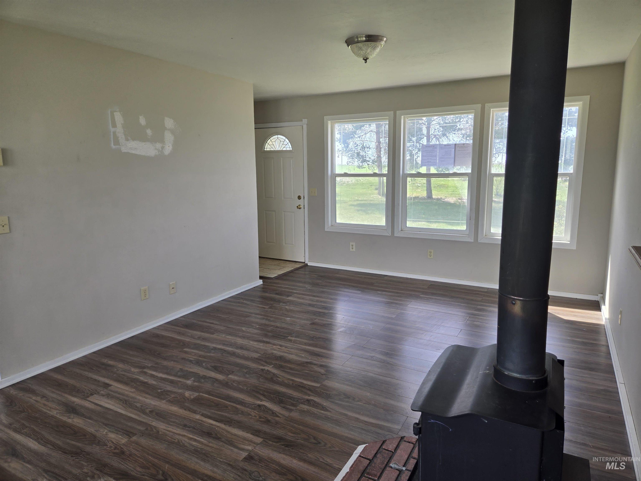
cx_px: 320
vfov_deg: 58.9
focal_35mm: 23
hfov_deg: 73.9
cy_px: 240
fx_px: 426
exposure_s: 1/180
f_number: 1.8
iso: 32
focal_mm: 5.4
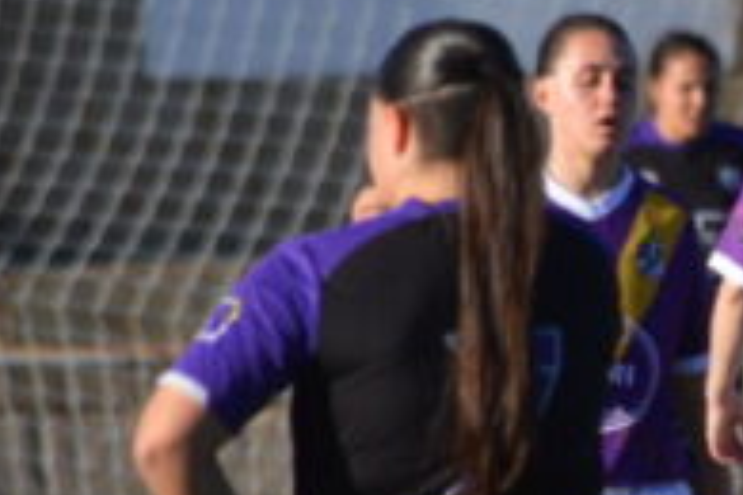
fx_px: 32937
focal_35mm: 1596
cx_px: 1238
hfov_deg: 1.3
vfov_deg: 0.9
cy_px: 333
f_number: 6.3
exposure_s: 1/500
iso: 140
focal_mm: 270
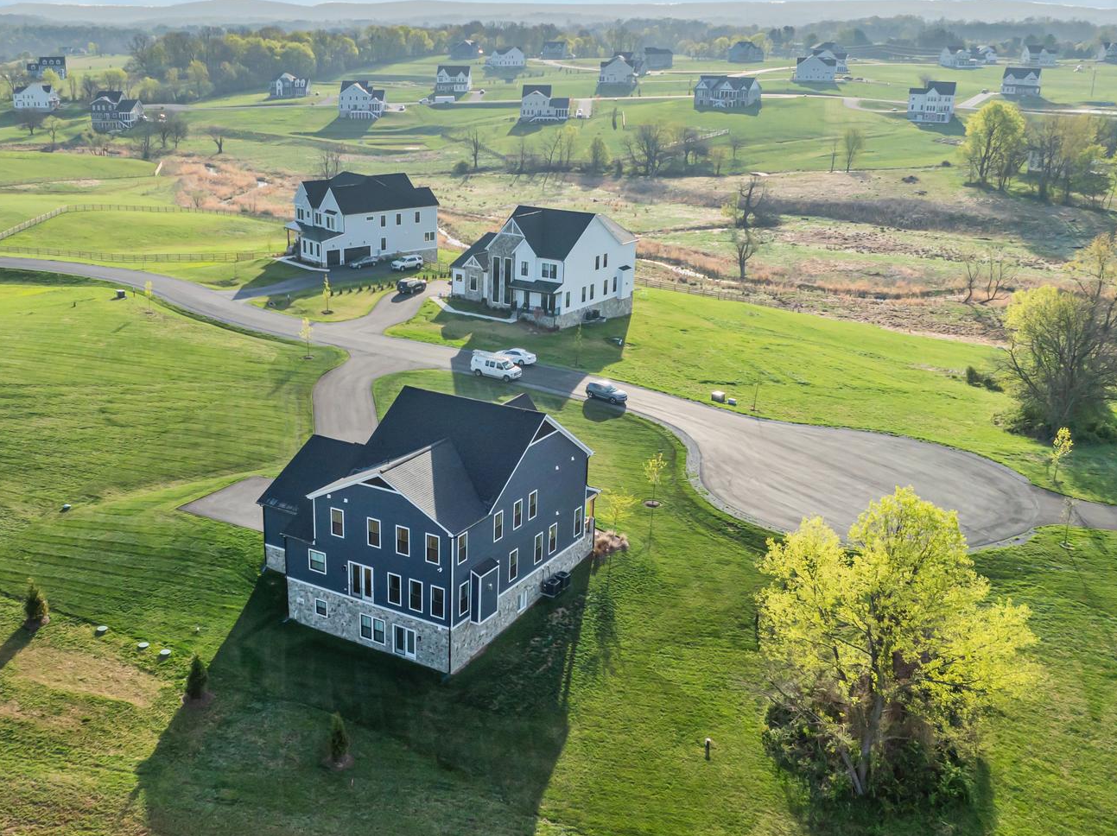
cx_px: 423
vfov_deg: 37.6
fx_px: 1225
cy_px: 466
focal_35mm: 38
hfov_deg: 48.6
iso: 410
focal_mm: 12.29
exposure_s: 1/5000
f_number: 2.8
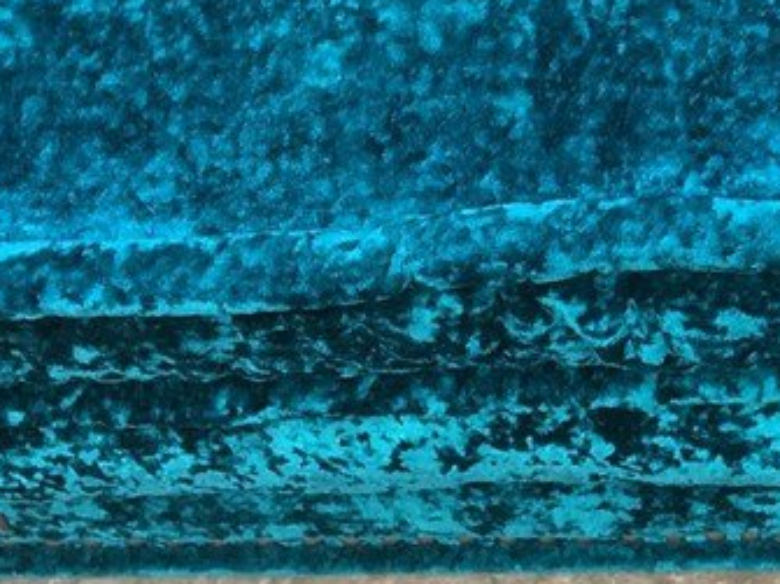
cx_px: 1425
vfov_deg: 10.8
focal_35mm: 130
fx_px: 2928
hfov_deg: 13.5
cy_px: -371
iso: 25
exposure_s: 1/117
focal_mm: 4.15
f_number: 2.2
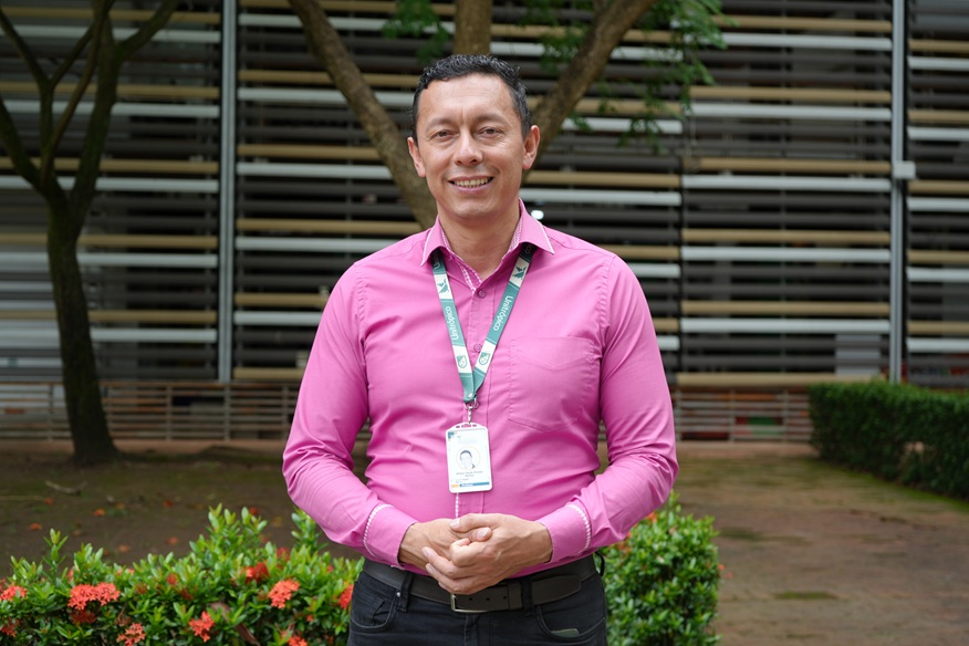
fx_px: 1480
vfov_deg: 24.6
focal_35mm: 55
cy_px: 323
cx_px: 484
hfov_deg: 36.2
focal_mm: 55
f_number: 5
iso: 200
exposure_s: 1/160
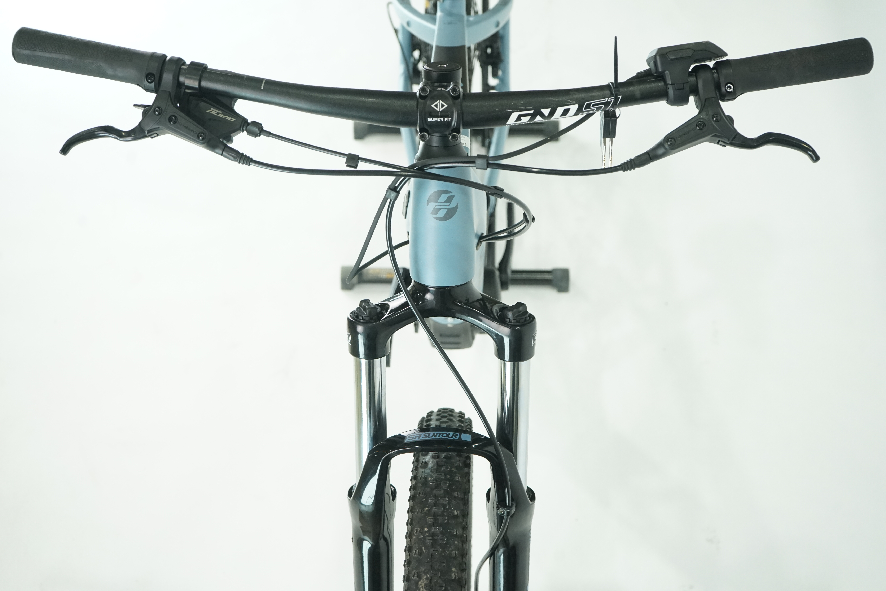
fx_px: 1329
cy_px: 296
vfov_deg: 25.1
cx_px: 443
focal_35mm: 54
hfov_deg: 36.9
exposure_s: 1/200
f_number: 6.3
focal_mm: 54
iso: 2500
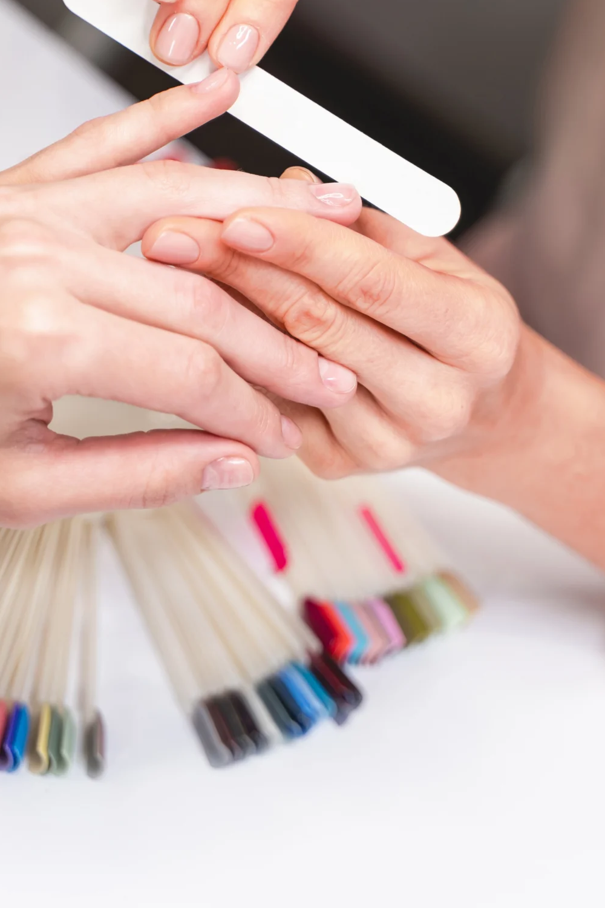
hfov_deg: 10.7
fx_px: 3226
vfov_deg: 15.9
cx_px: 345
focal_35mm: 128
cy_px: 157
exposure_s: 1/100
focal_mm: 75
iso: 400
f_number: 2.8
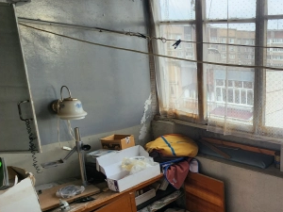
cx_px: 291
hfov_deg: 50.7
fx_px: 221
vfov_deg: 51.2
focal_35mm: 27
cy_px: 121
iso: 50
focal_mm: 2.2
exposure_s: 1/50
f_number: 2.2
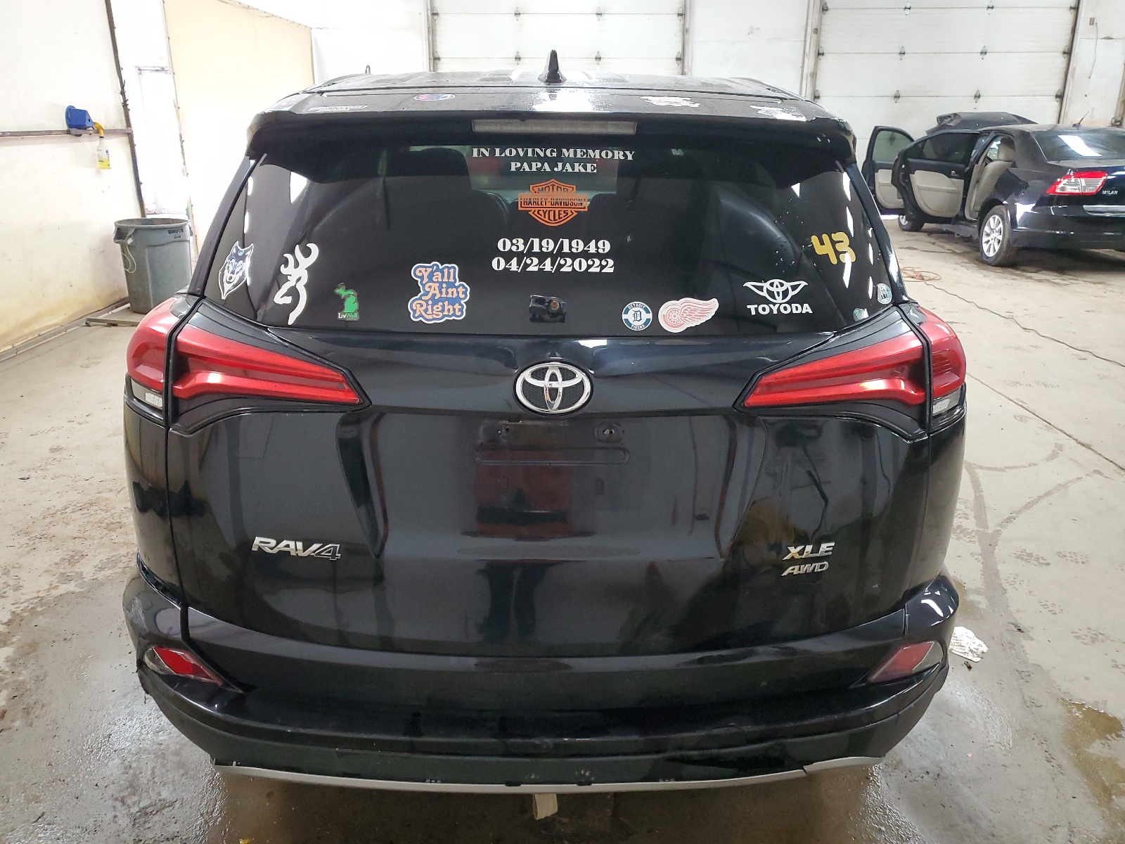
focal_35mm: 26
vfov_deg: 53.1
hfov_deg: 67.3
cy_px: 422
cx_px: 562
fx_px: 845
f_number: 1.5
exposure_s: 1/60.2
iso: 257
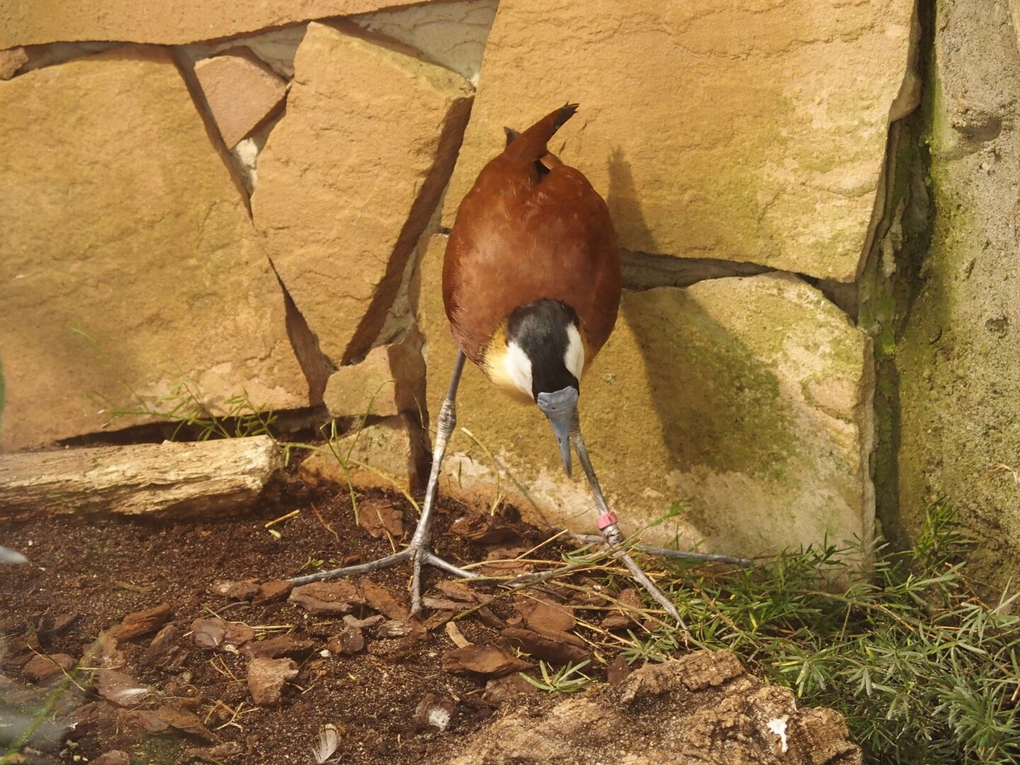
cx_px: 510
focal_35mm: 136
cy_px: 382
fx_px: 4007
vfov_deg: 10.9
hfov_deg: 14.5
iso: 800
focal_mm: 28.8
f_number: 2.8
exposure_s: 1/50
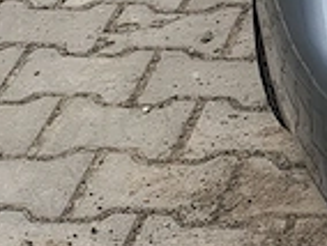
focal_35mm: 176
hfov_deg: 10.1
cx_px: 728
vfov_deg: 8.0
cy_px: -274
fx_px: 1665
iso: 145
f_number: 1.7
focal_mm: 4.71
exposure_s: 1/929
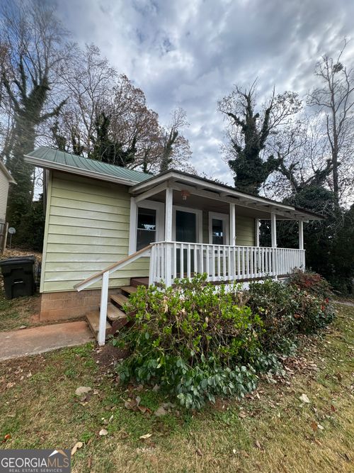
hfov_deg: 85.7
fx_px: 191
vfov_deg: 102.1
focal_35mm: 14
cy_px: 236
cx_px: 177
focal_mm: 2.22
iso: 40
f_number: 2.2
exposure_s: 1/675
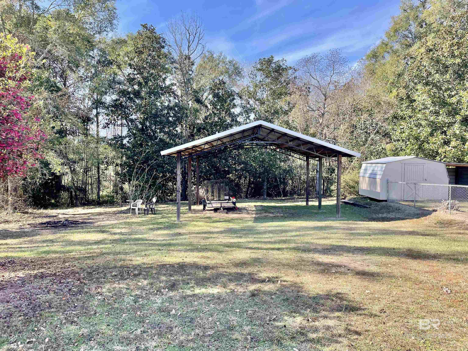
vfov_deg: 53.1
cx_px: 234
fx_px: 352
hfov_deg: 67.3
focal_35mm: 26
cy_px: 176
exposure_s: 1/836
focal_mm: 4.2
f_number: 1.6
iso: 32
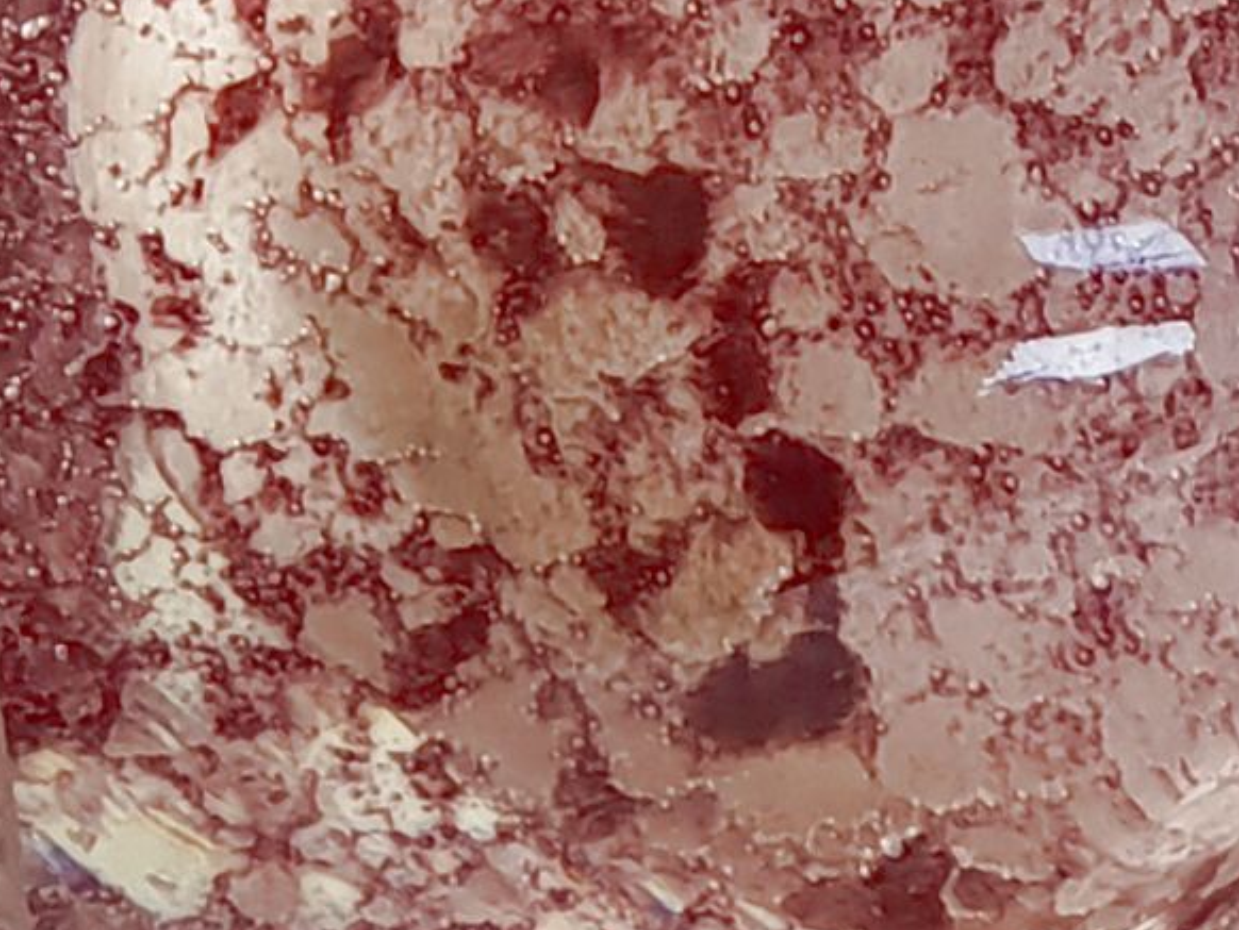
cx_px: 2267
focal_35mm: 360
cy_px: -643
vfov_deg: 4.1
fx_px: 12891
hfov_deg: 5.4
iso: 40
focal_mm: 6
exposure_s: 1/100
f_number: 2.4
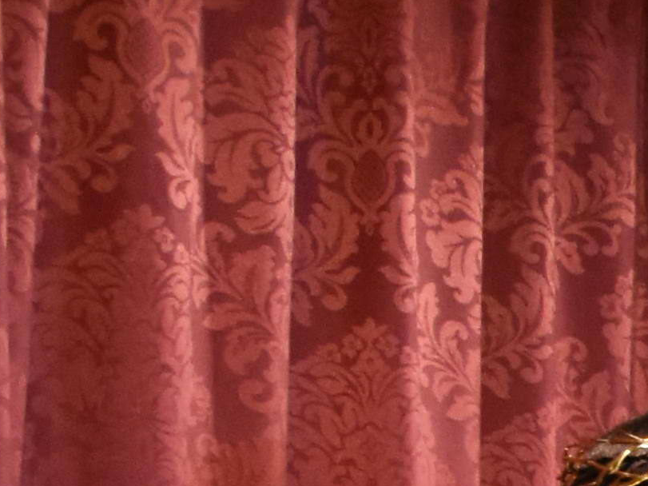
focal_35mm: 192
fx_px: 3594
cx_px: 1938
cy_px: 1590
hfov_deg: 8.6
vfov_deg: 6.8
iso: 2500
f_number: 3.5
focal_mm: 18
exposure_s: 1/100
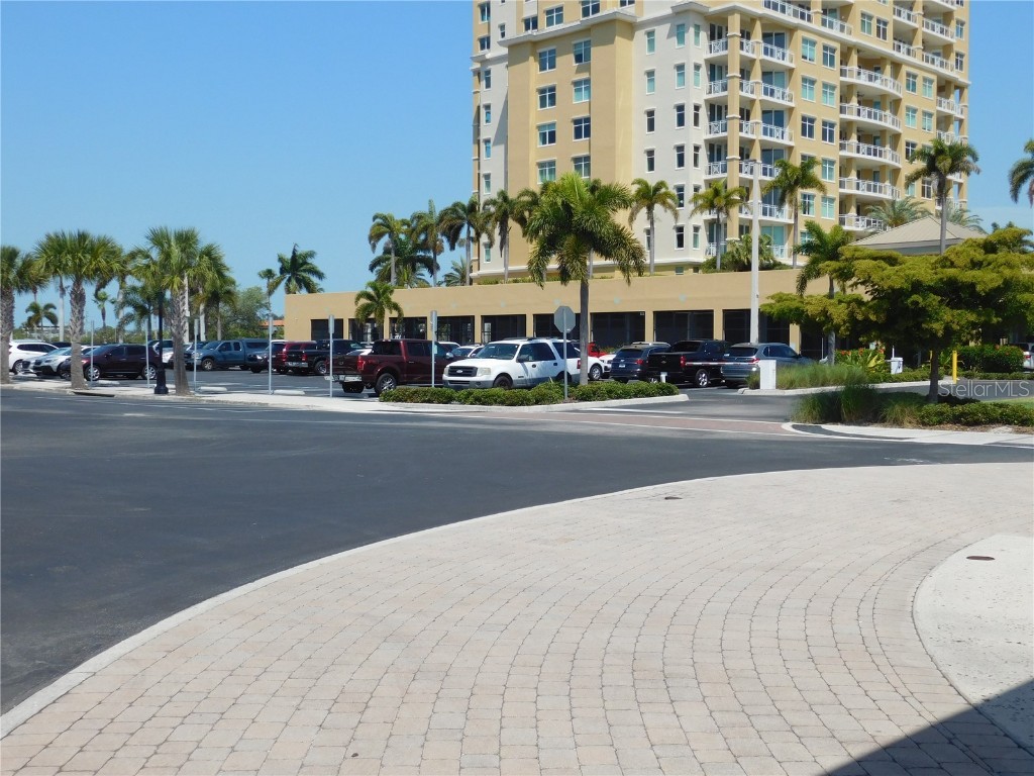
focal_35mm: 40
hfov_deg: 46.8
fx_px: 1195
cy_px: 388
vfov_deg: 36.0
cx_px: 517
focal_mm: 7.1
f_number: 7.2
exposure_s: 1/400
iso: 125
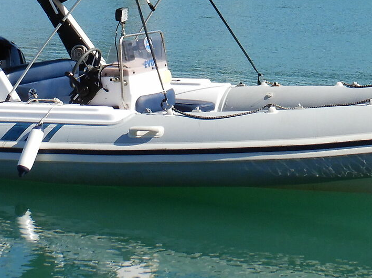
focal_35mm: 105
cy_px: -72
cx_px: 291
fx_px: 1128
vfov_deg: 13.6
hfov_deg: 18.6
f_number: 4.2
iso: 125
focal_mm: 5.6
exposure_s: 1/800
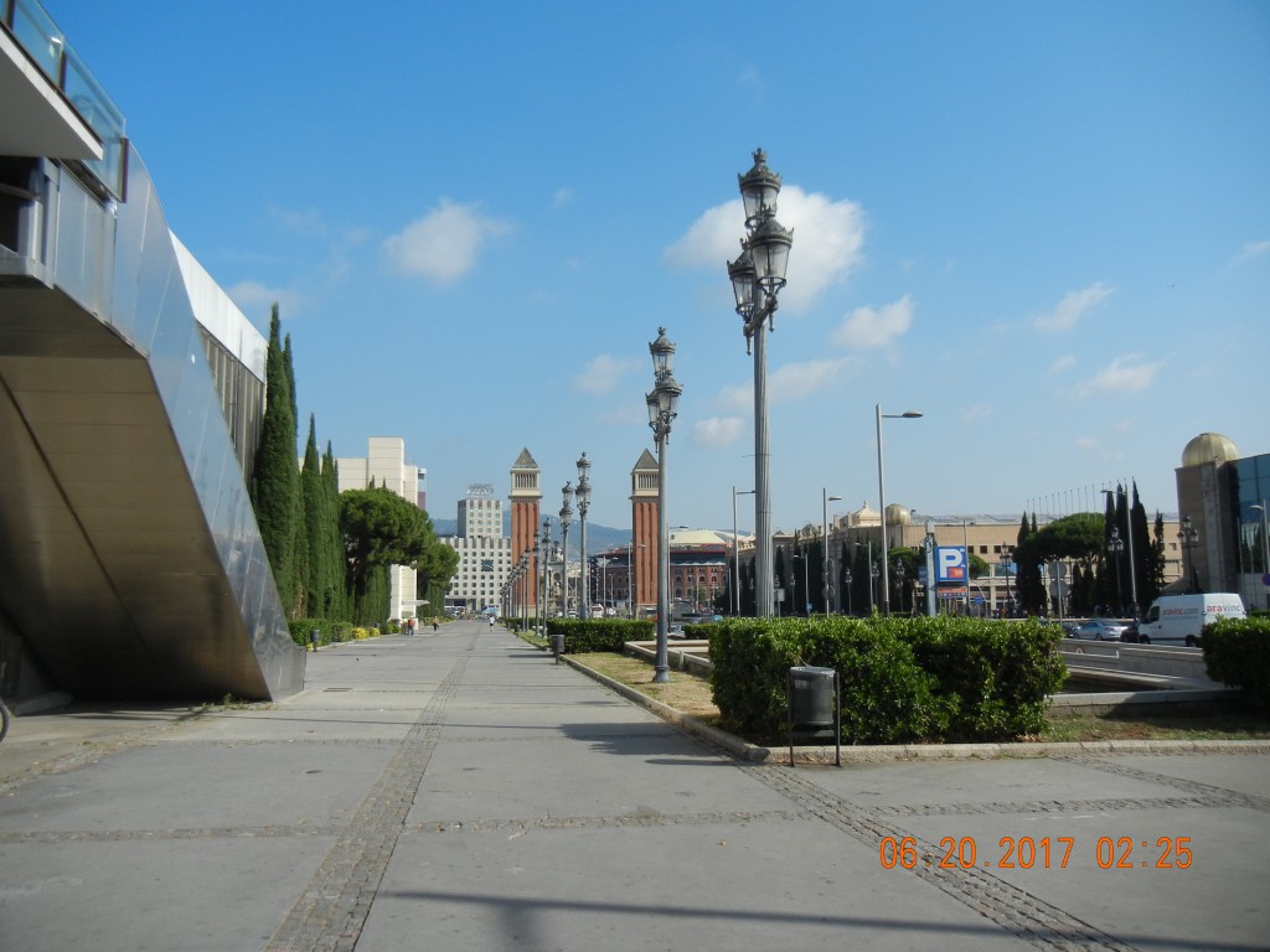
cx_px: 635
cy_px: 476
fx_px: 1101
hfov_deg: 60.0
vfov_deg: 46.8
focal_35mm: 30
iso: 160
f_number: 7
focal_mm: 5.4
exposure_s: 1/445
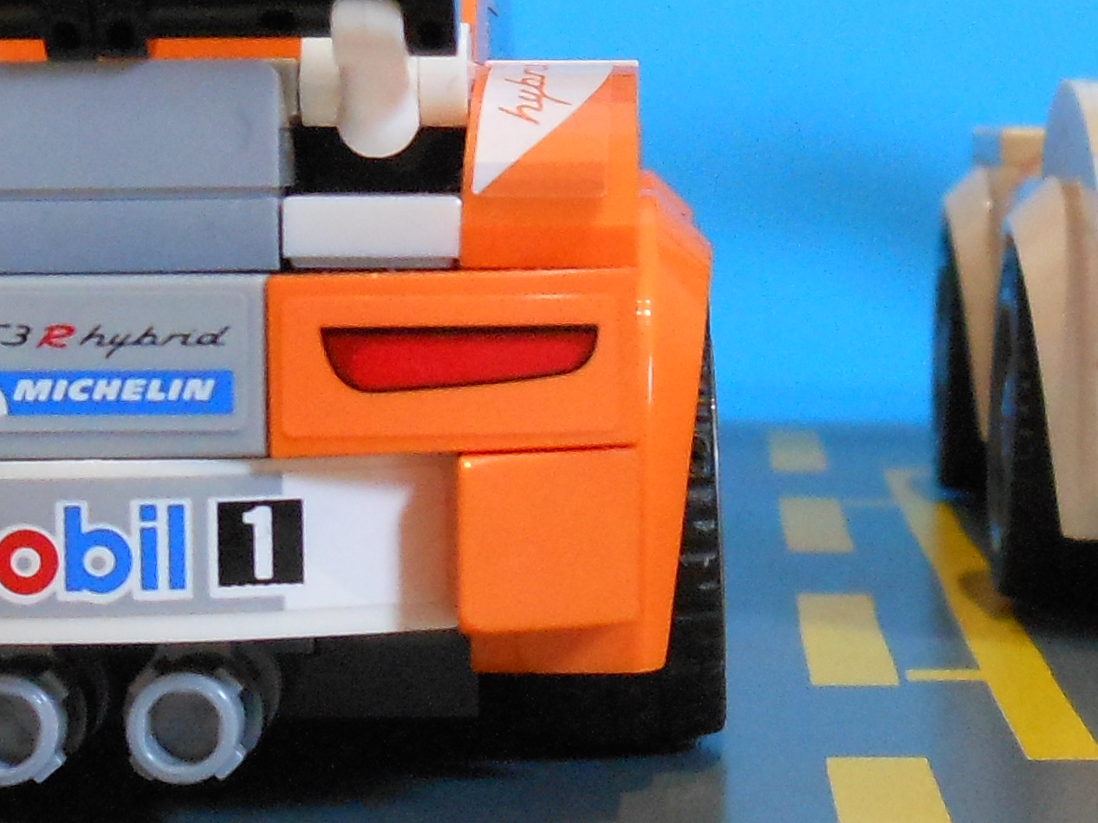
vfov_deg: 12.2
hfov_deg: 16.4
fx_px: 3806
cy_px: -23
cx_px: 748
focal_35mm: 120
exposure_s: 1/10
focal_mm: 6
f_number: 3.5
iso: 400
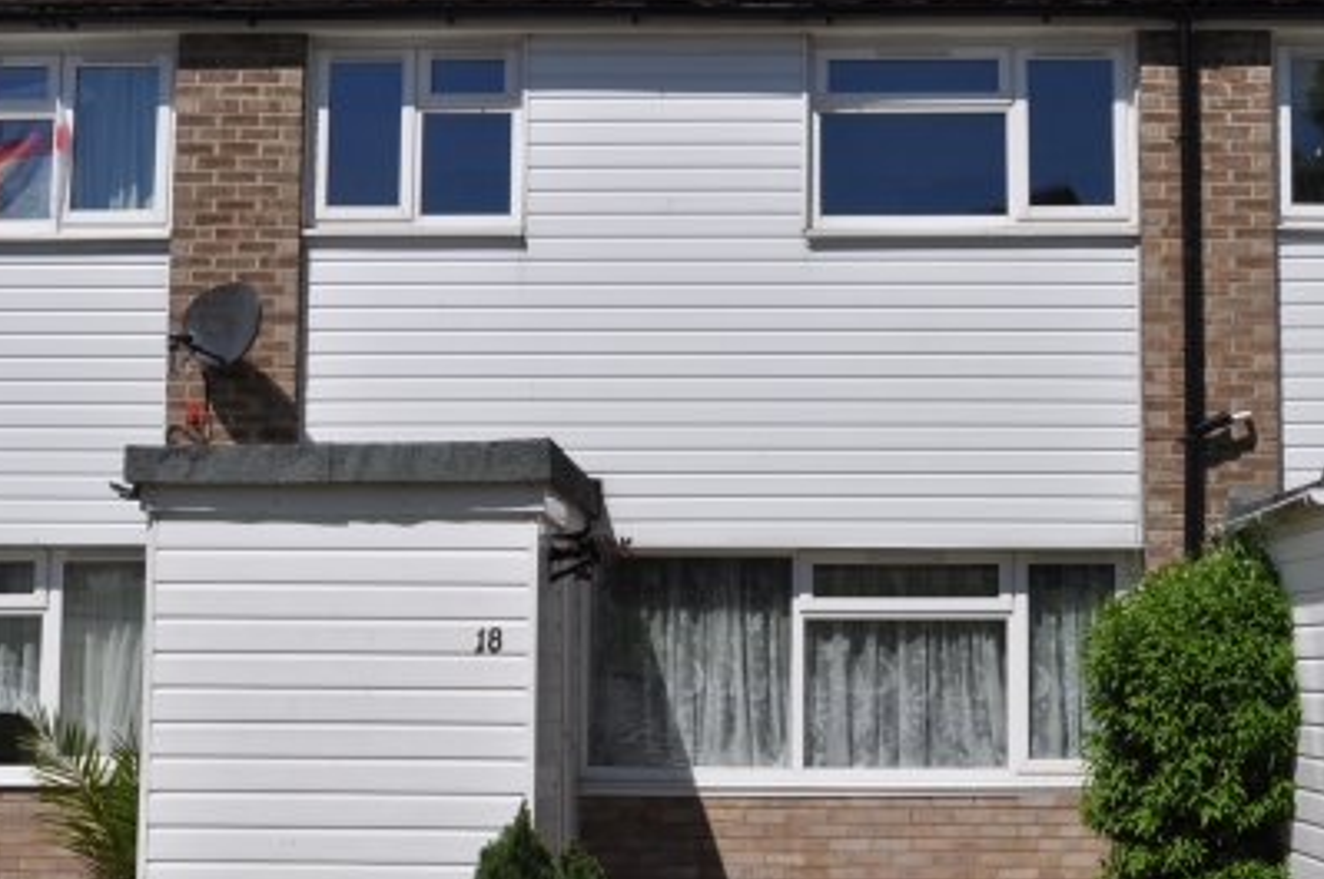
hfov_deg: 35.6
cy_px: 478
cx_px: 740
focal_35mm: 56
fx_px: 2057
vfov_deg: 24.1
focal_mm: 24
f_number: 13
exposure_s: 1/640
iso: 400
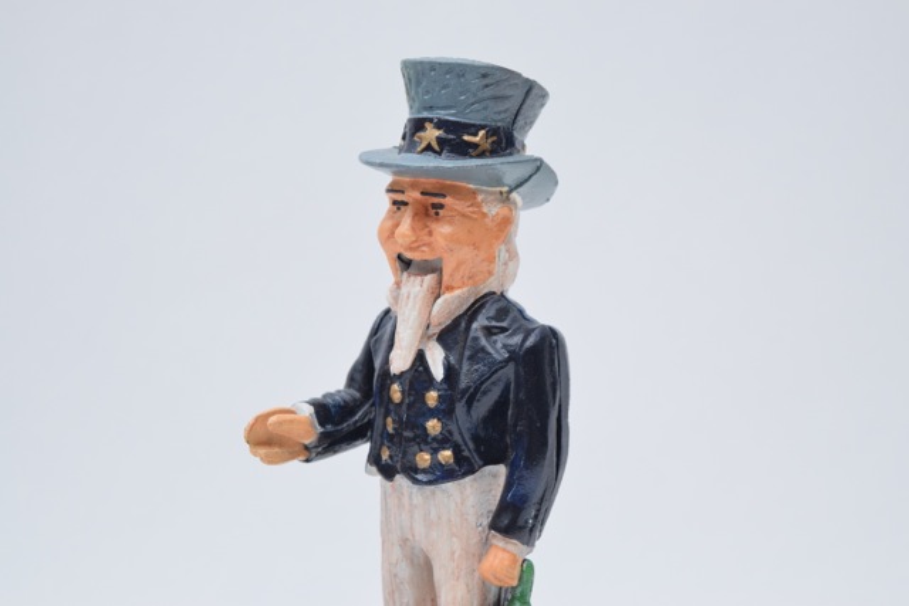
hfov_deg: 24.6
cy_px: 303
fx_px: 2083
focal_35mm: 82
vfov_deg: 16.6
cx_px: 454
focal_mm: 55
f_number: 5.6
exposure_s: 1/125
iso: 800
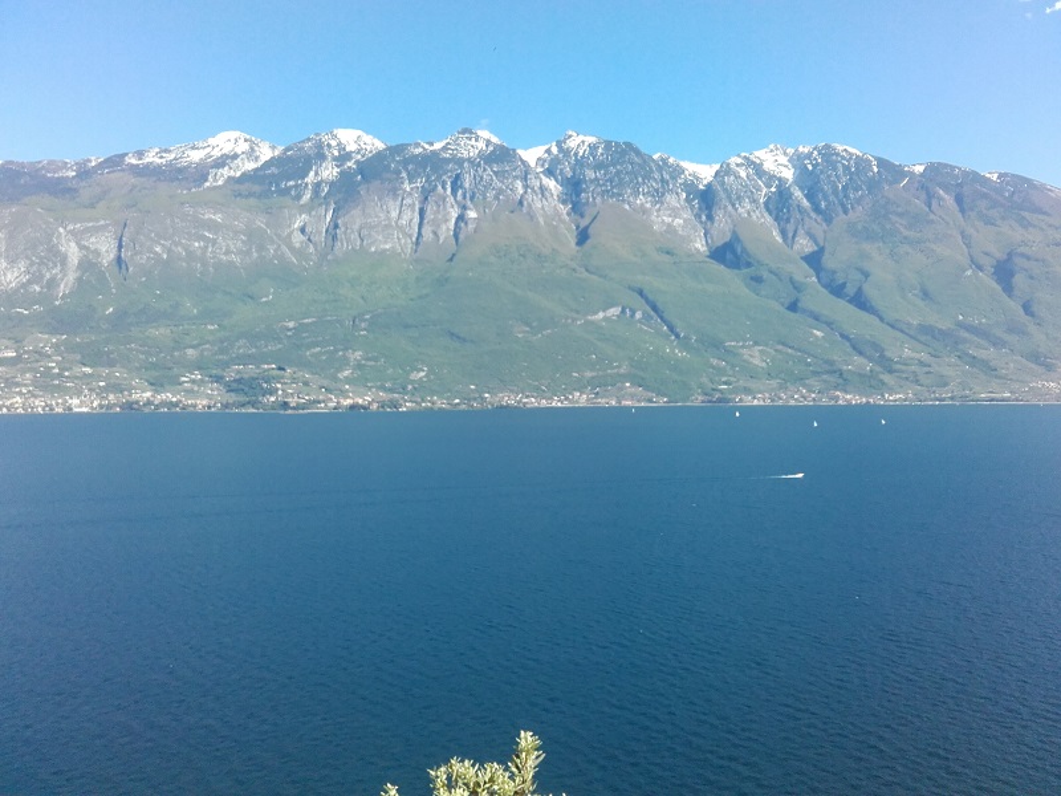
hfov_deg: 58.4
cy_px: 398
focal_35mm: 31
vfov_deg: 45.4
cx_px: 530
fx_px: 950
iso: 50
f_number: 2.2
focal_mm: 3.3
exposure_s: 1/574
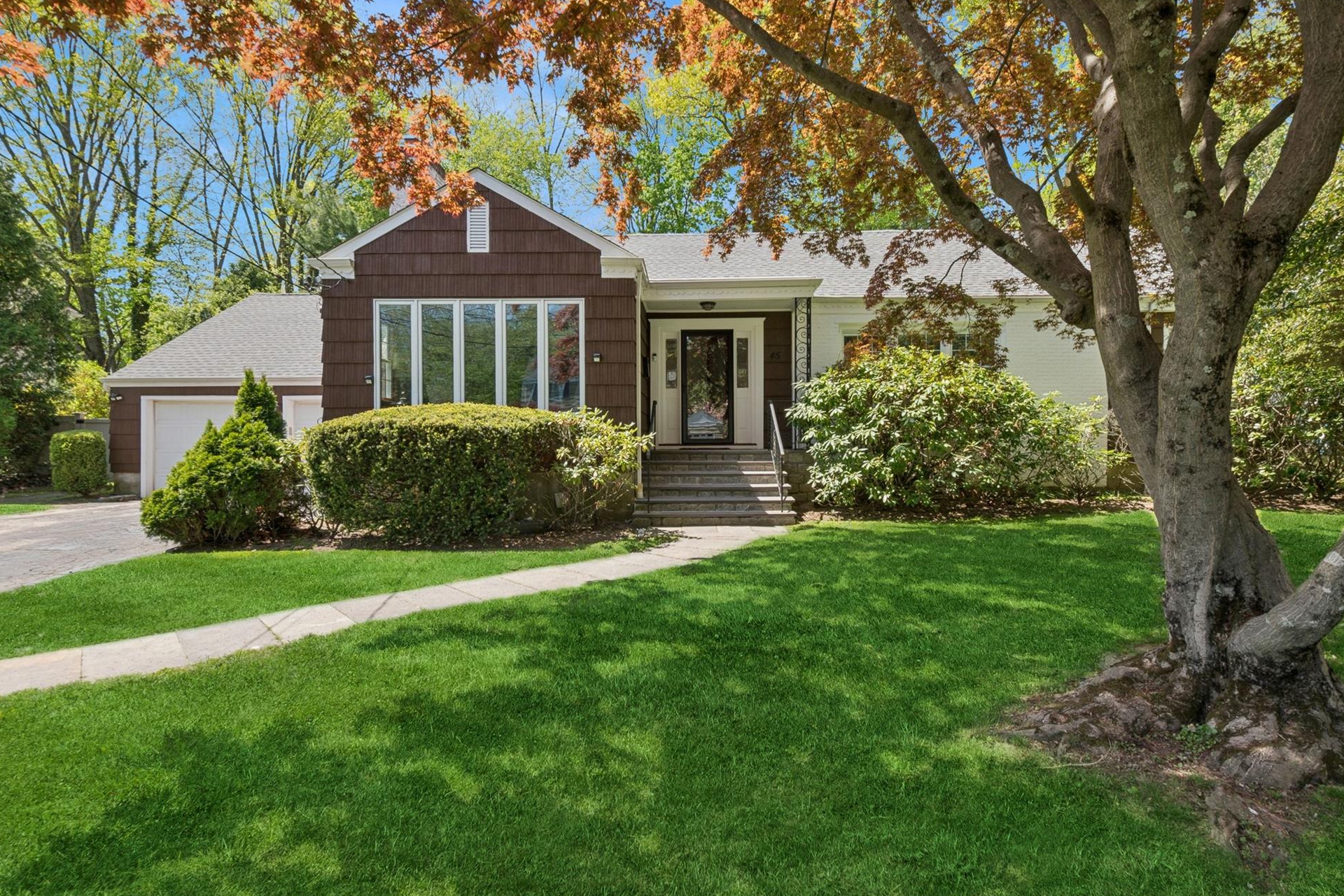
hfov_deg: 96.7
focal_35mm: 16
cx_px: 679
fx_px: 597
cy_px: 472
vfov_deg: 73.7
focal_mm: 10
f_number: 11
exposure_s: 1/30
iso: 100
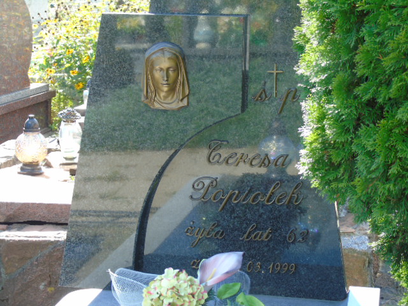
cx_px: 204
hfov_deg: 23.8
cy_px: 153
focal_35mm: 82
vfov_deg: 18.0
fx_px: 966
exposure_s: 1/60
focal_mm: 15
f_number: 4.1
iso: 80
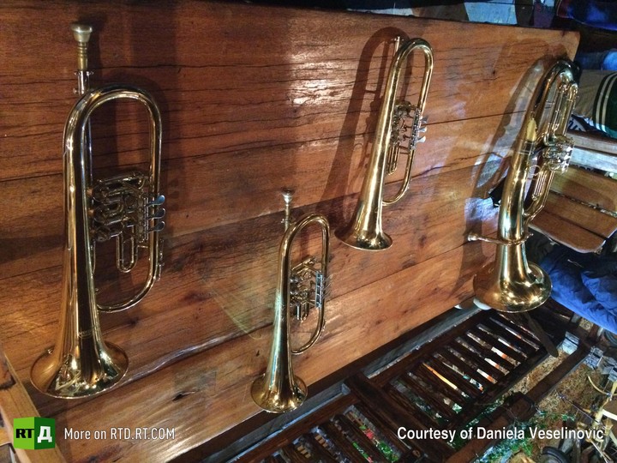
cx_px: 308
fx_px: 517
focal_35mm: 29
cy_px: 232
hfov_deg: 61.7
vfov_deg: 48.2
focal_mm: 4.15
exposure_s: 1/17
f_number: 2.2
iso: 640
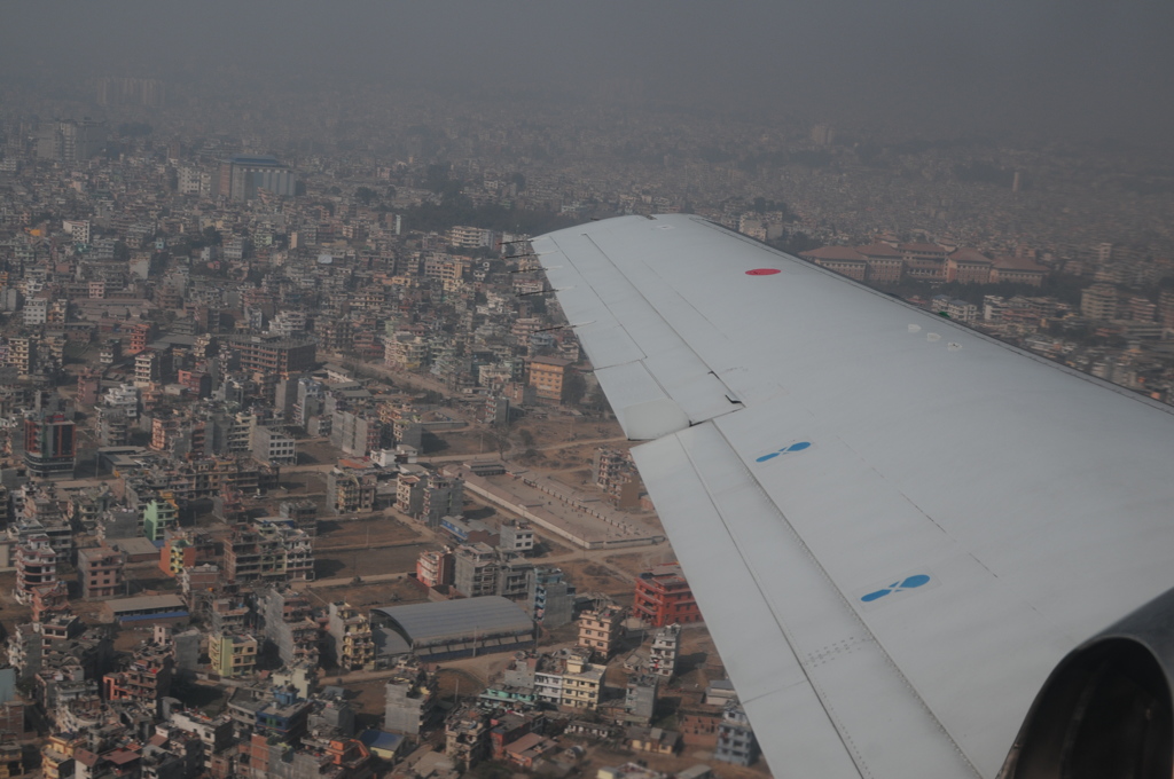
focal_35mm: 52
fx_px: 1710
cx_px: 587
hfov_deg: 37.9
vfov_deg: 25.7
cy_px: 390
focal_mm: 35
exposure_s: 1/200
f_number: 7.1
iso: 200
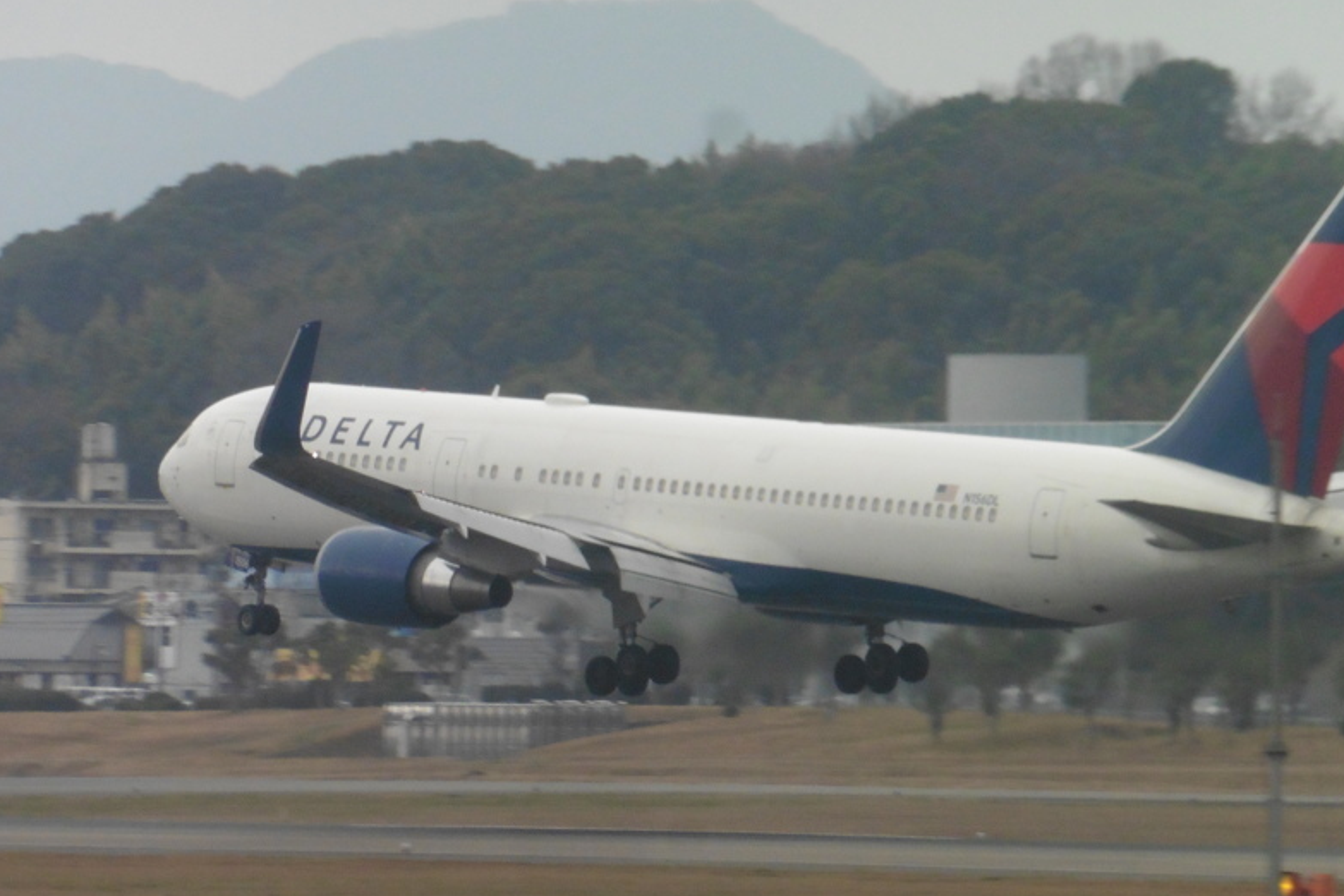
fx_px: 22025
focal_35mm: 590
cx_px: 652
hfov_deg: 3.5
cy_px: 465
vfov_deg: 2.3
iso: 400
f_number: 6.2
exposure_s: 1/160
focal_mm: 77.4
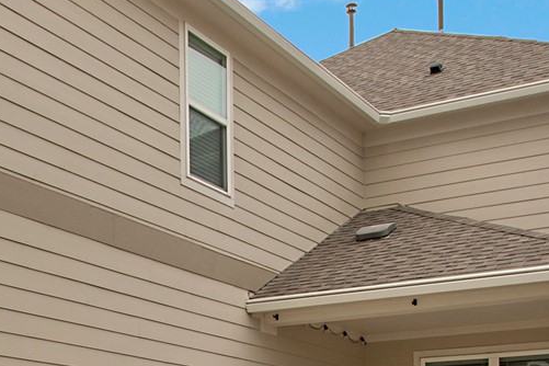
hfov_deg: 29.7
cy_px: 467
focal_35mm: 65
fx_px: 991
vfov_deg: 19.4
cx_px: 61
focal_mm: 10
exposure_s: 1/200
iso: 100
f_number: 8
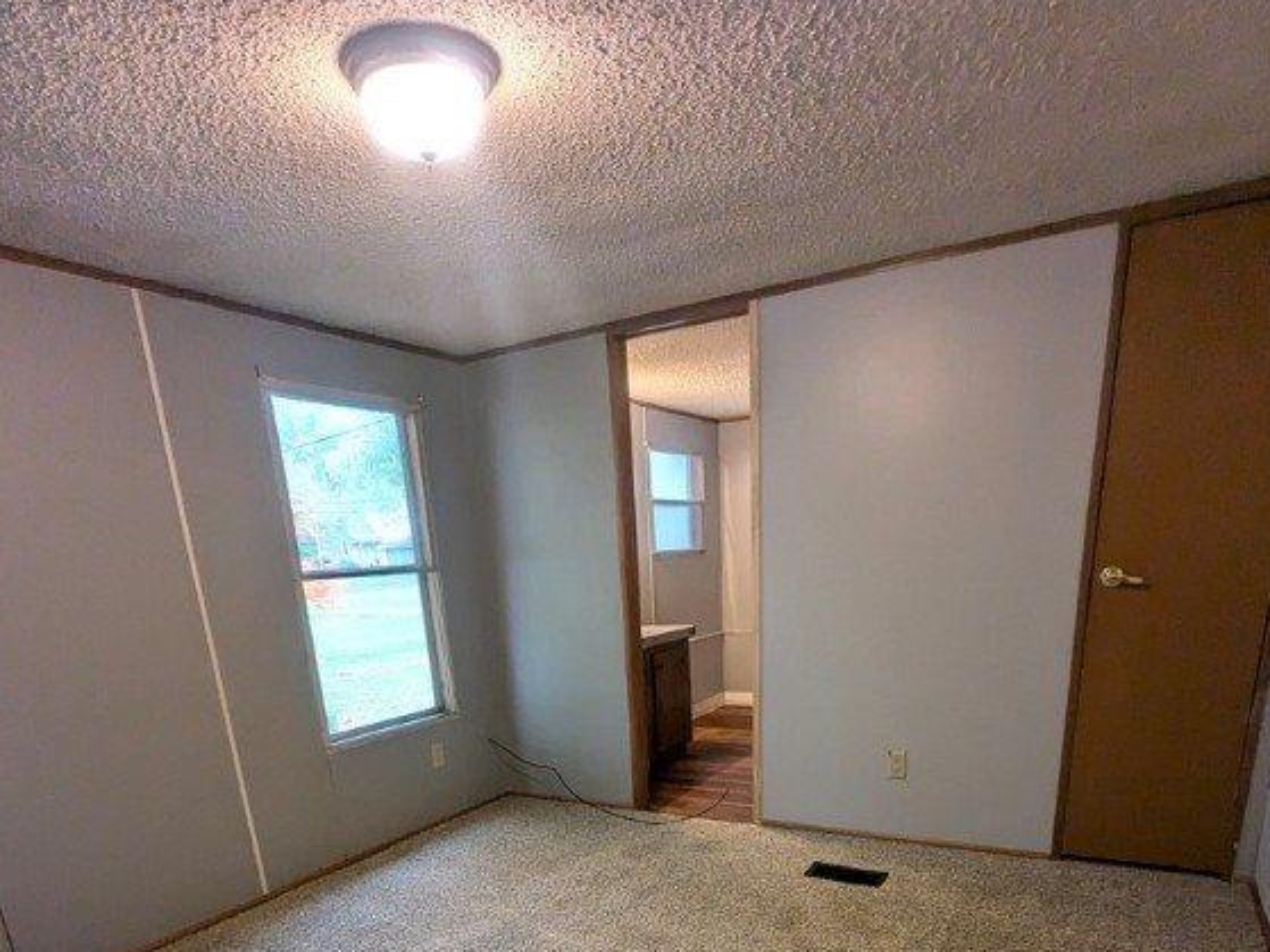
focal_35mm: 22
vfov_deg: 54.4
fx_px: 807
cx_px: 638
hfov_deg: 76.4
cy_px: 829
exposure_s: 1/60
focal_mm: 2.35
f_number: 2.2
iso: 139
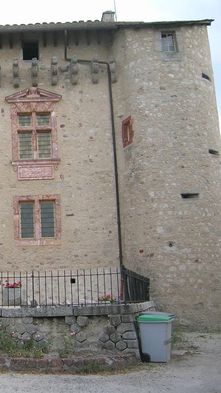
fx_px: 531
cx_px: -9
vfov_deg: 40.6
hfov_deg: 22.4
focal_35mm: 51
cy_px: 196
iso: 50
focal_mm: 5.4
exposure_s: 1/285
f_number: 2.8
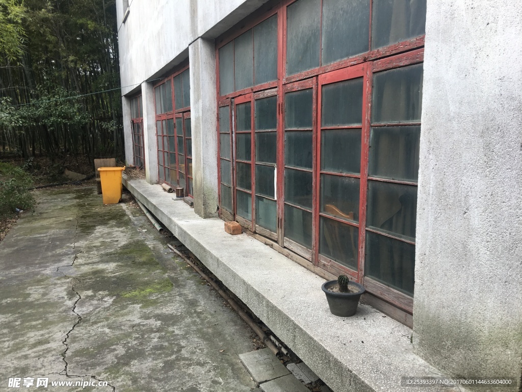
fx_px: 437
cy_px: 196
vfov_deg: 48.2
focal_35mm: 29
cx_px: 261
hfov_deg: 61.7
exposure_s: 1/170
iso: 25
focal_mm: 4.15
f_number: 2.2
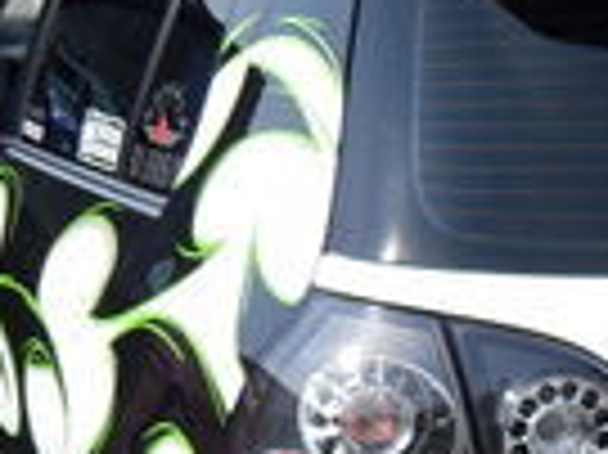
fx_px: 2825
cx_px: 712
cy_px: 405
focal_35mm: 161
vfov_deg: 9.2
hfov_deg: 12.0
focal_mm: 6.3
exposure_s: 1/125
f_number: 7
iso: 80
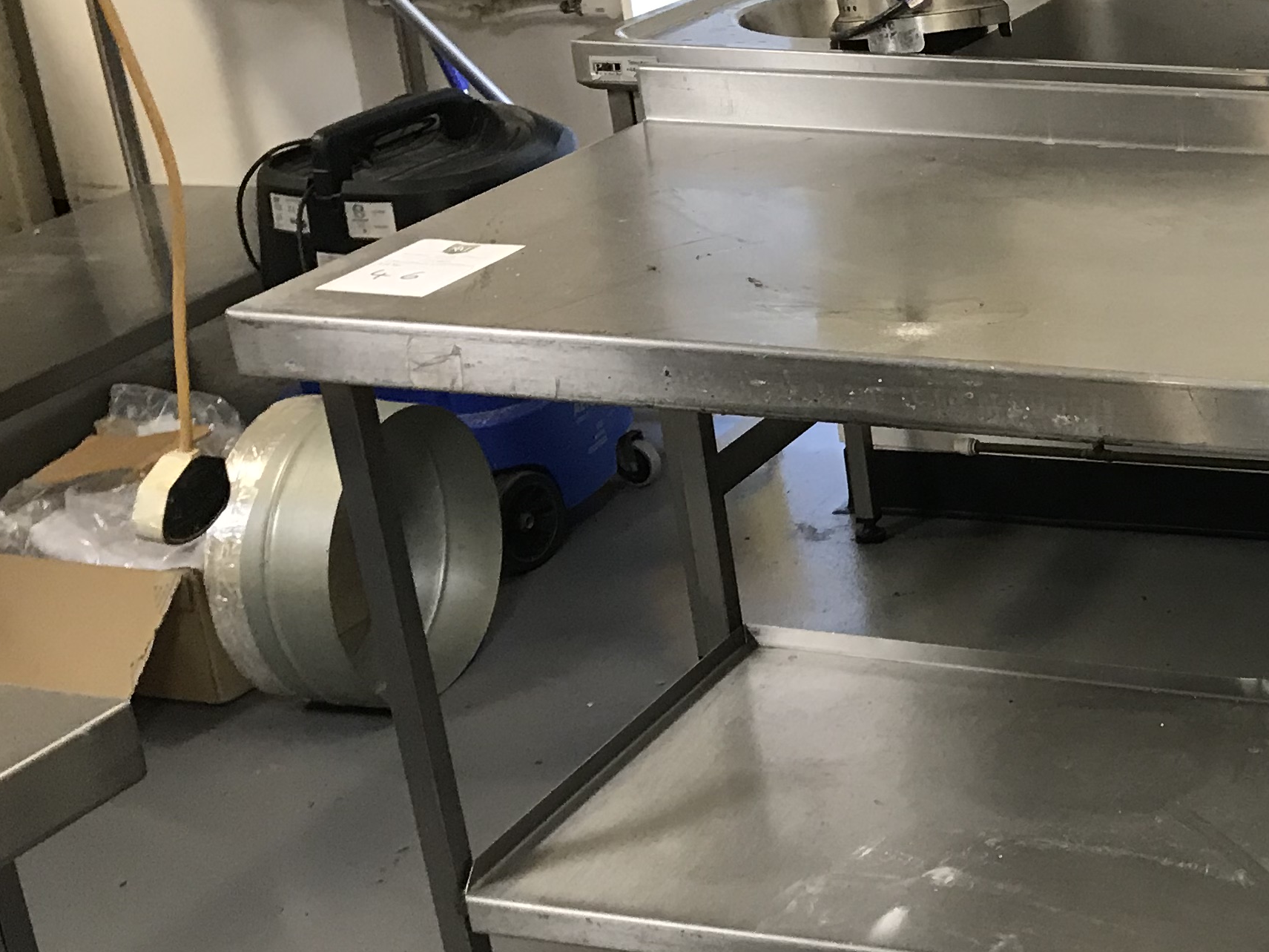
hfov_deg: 26.8
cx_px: 1422
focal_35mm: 66
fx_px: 2419
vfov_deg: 22.2
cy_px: 611
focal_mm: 3.99
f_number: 1.8
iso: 50
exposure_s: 1/17
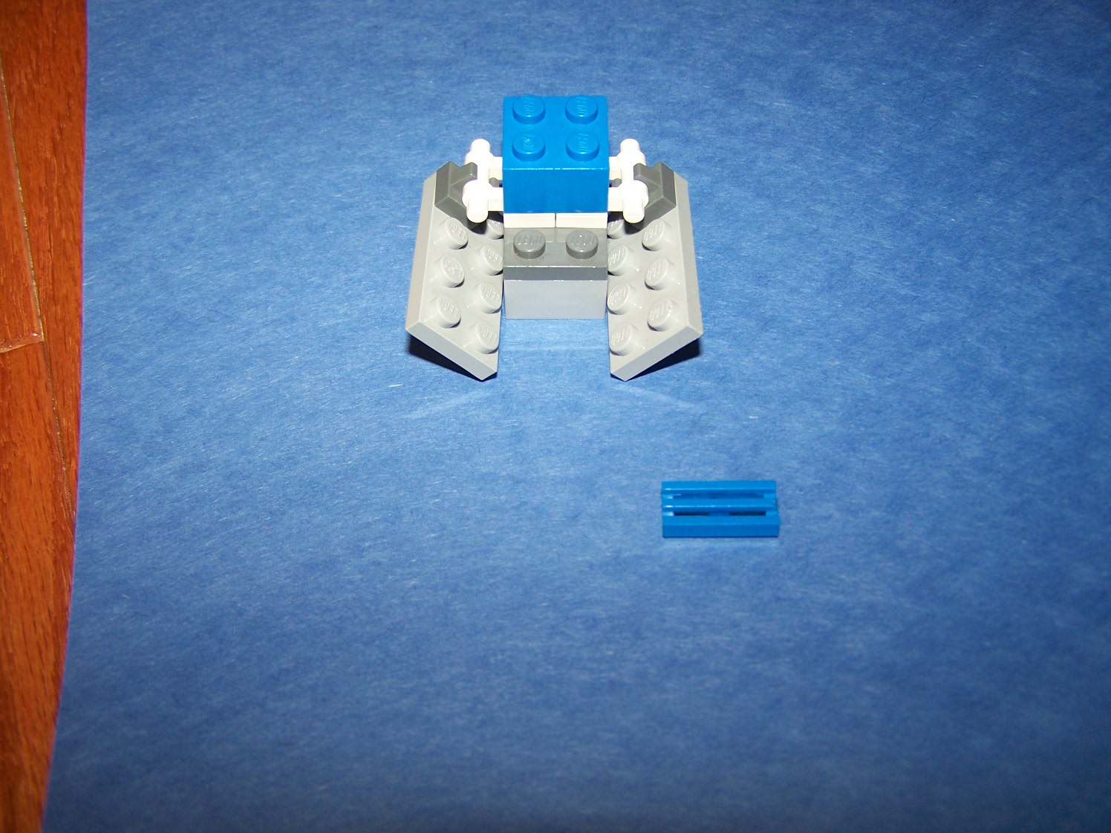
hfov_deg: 49.0
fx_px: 1220
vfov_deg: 37.7
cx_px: 556
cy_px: 416
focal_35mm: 38
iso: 80
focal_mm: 6.3
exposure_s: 1/60
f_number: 2.8
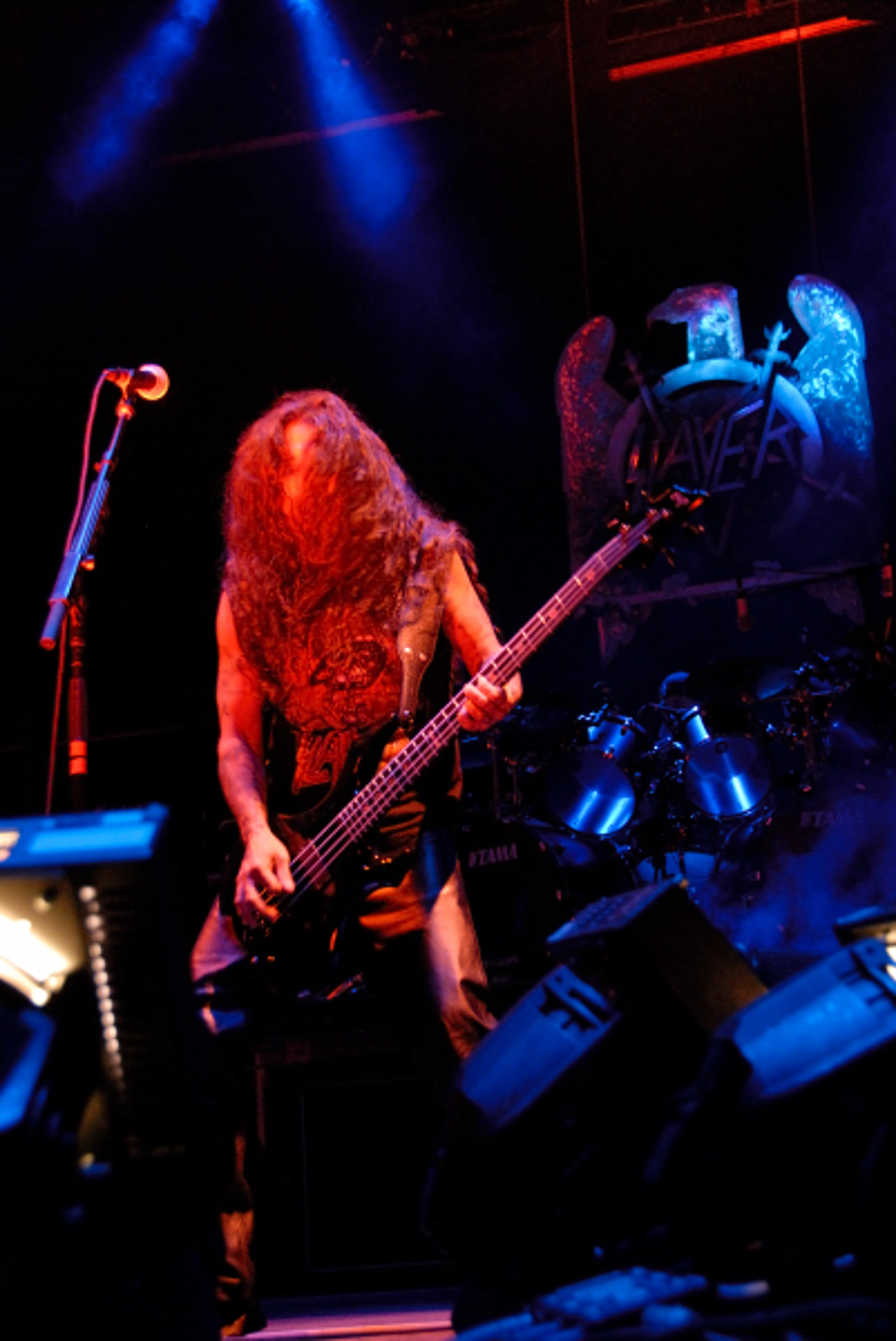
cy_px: 670
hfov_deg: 25.1
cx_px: 448
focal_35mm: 54
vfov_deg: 36.8
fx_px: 2012
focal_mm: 36
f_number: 4.2
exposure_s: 1/80
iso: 1000
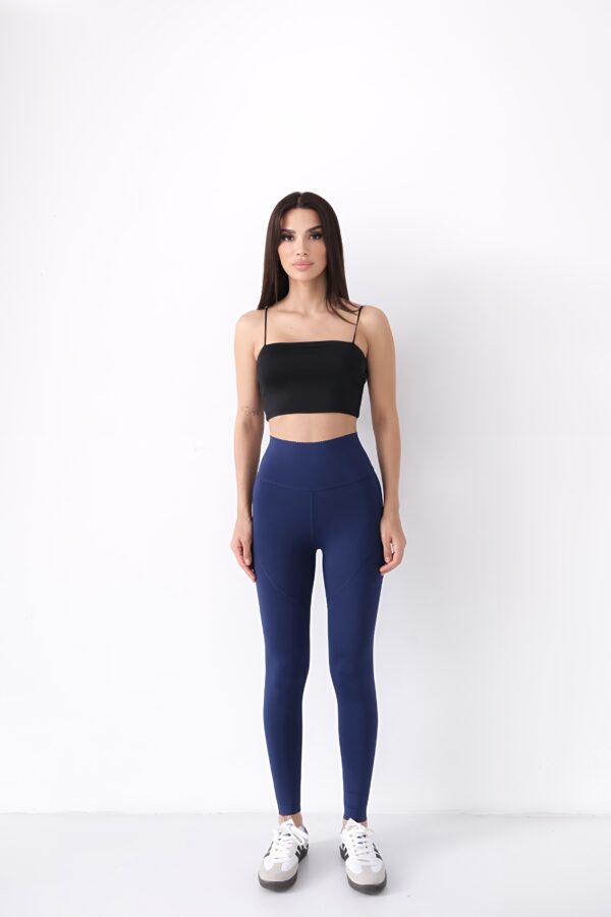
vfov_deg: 57.2
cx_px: 306
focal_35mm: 33
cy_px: 458
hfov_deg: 40.0
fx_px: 840
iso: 2500
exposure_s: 1/60
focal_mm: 22.3
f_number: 5.6
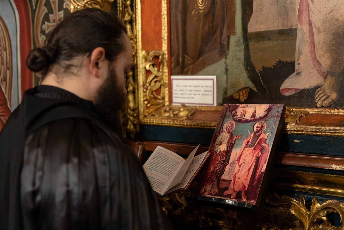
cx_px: 172
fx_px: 526
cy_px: 115
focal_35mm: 55
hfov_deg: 36.2
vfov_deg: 24.6
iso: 800
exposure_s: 1/20
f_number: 2.8
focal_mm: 55
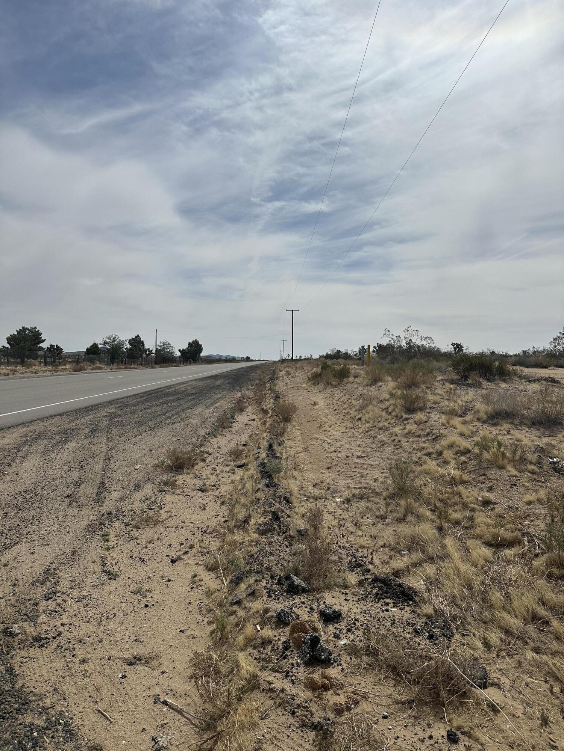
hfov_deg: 56.8
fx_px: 521
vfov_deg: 71.6
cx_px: 282
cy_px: 376
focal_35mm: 24
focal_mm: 6.86
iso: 80
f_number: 1.78
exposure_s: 1/18519
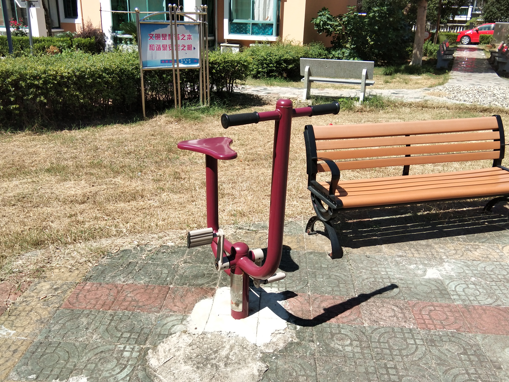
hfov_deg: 51.4
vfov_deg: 39.6
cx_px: 253
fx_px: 529
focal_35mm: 36
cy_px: 209
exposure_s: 1/765
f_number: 2.2
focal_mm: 3.69
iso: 50
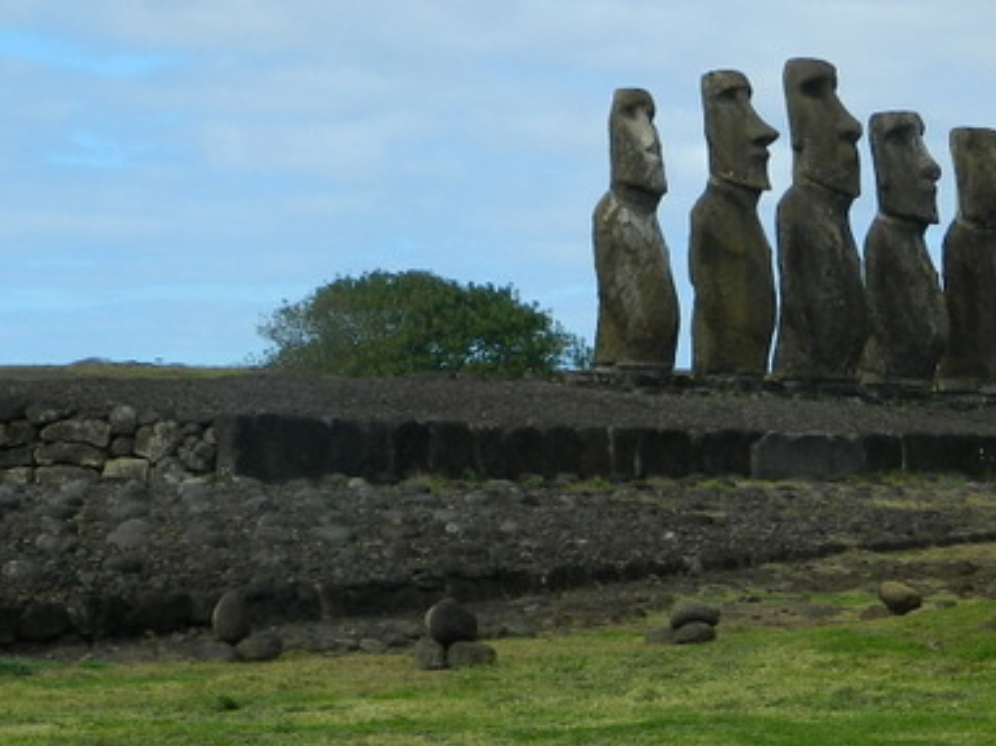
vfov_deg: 11.7
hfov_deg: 15.5
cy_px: 146
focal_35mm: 126
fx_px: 3623
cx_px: 853
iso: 80
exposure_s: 1/800
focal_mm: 8.4
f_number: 3.6
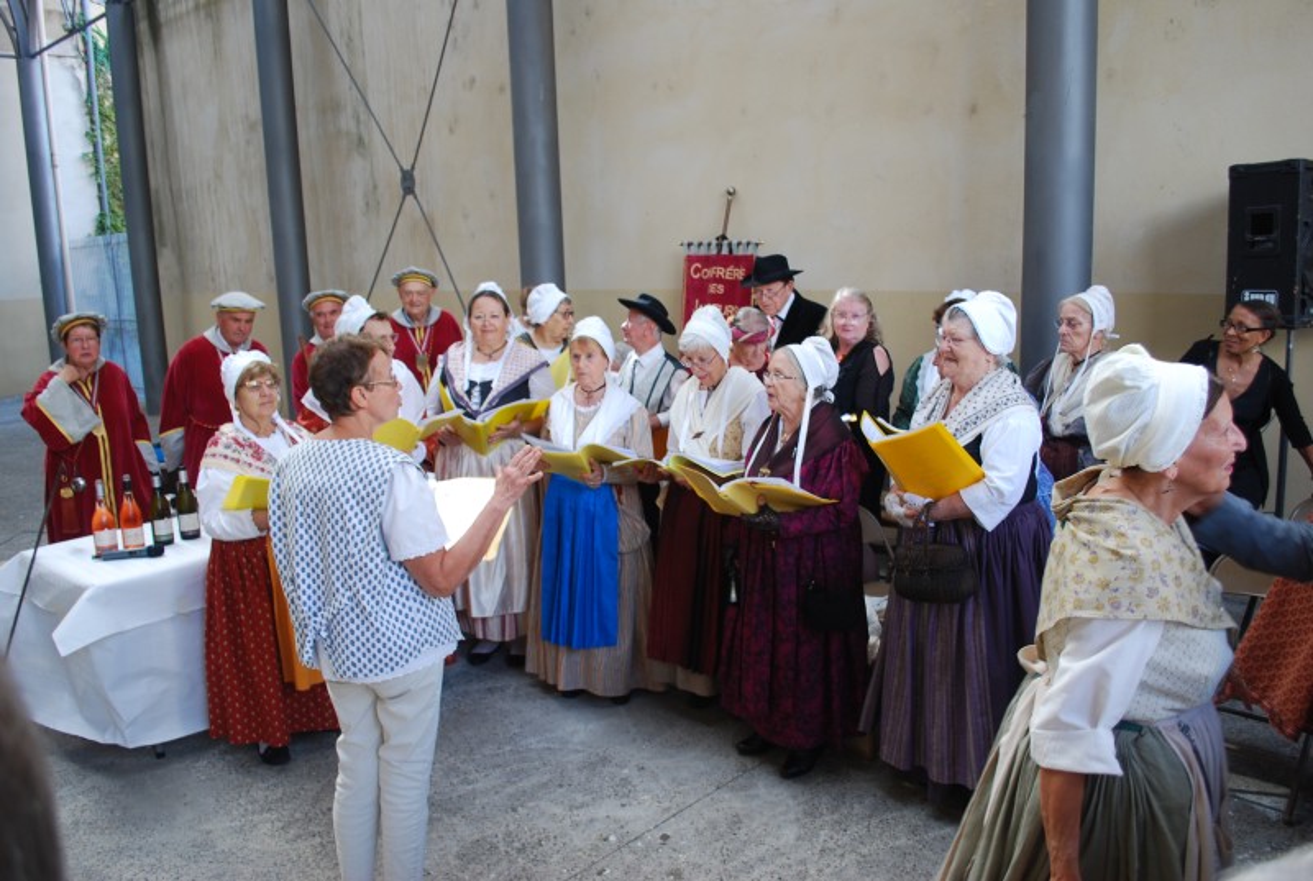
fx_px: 987
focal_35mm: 27
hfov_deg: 67.3
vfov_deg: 48.1
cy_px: 440
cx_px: 656
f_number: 4
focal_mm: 18
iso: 200
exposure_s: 1/60
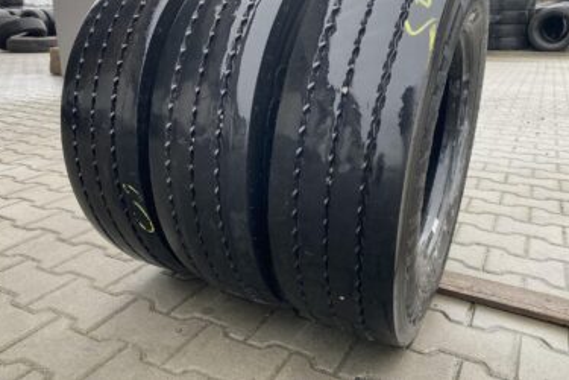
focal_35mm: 31
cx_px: 291
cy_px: 136
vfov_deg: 41.9
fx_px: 490
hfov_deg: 60.3
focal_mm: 4.25
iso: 64
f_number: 1.8
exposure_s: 1/121
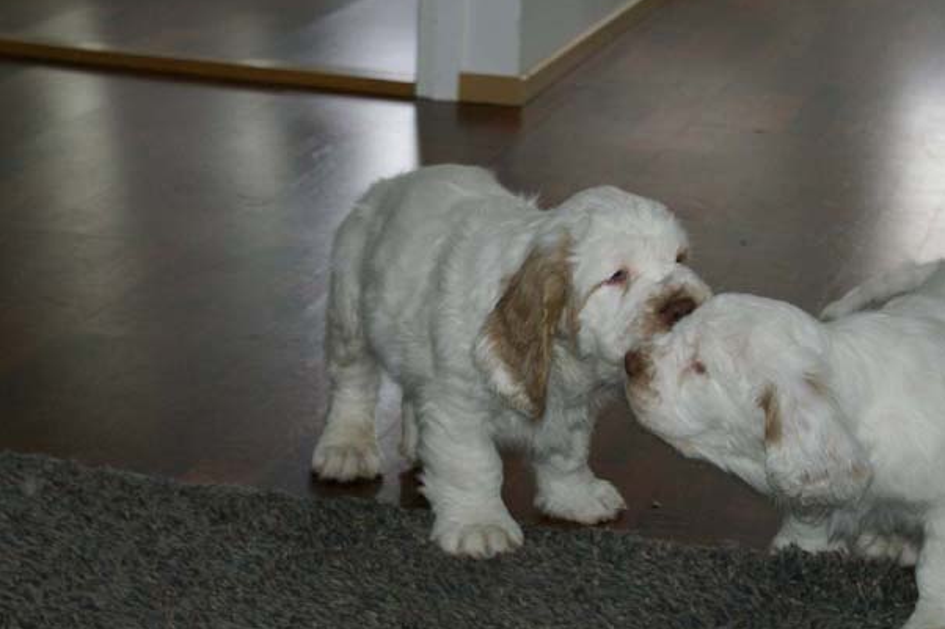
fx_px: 2353
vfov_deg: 15.2
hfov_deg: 22.7
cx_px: 551
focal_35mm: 90
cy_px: 376
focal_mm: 45
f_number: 5.6
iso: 400
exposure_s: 1/60
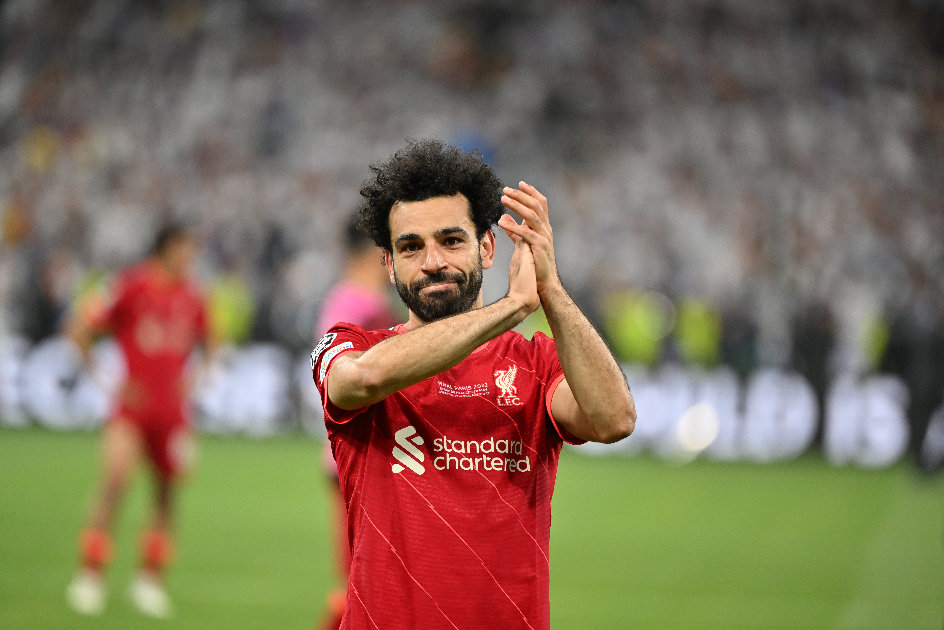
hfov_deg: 5.2
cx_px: 472
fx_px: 10488
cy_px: 315
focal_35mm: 400
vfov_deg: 3.4
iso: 2000
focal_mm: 400
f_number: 4
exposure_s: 1/1000
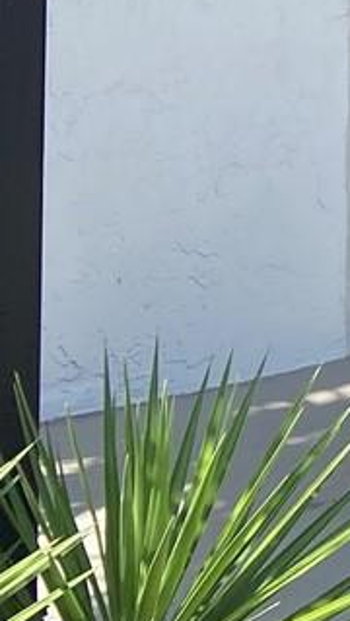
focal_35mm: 142
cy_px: -415
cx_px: 1213
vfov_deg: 13.8
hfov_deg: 7.2
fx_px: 2337
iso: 32
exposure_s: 1/805
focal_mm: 4.25
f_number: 1.8
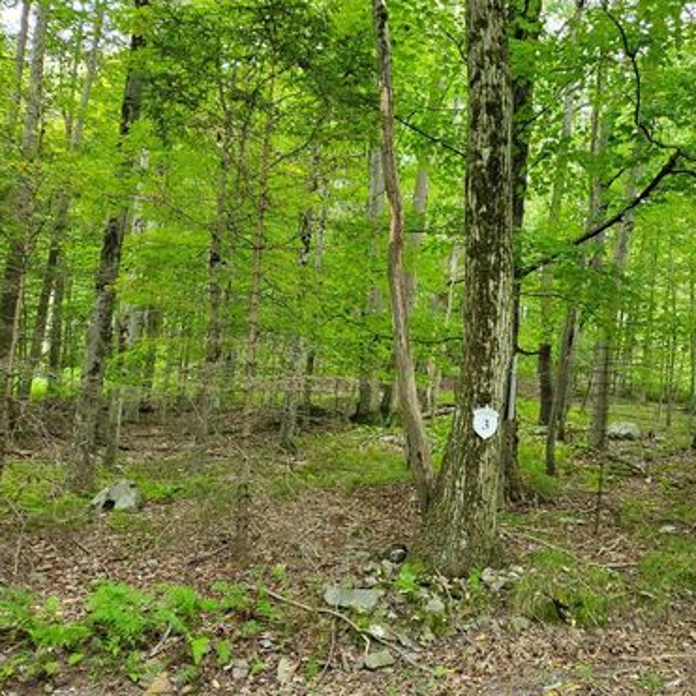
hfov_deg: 51.7
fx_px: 705
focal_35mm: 31
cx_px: 452
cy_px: 348
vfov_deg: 52.5
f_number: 1.5
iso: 250
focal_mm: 4.3
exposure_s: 1/59
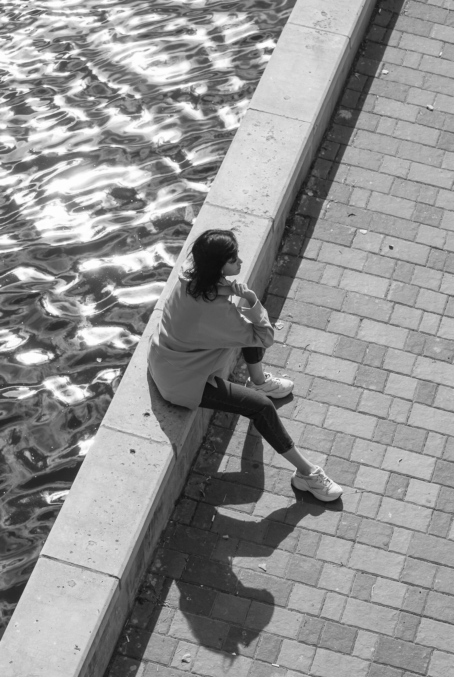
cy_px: 338
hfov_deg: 13.1
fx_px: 1980
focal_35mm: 105
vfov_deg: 19.4
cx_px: 227
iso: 100
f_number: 4.5
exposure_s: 1/1250
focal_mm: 70
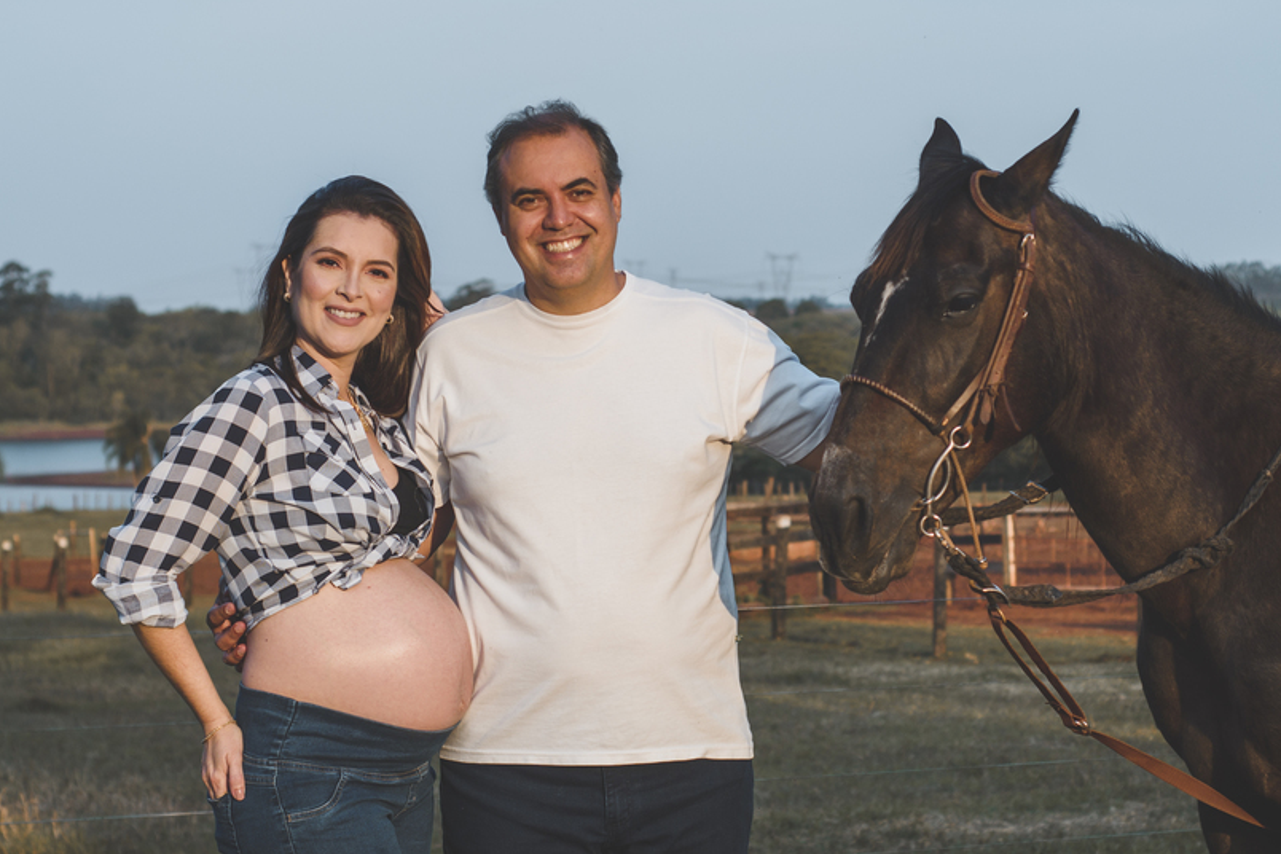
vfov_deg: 12.2
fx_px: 3985
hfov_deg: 18.2
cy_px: 295
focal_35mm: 112
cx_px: 899
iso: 100
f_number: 4
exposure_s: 1/640
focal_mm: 50
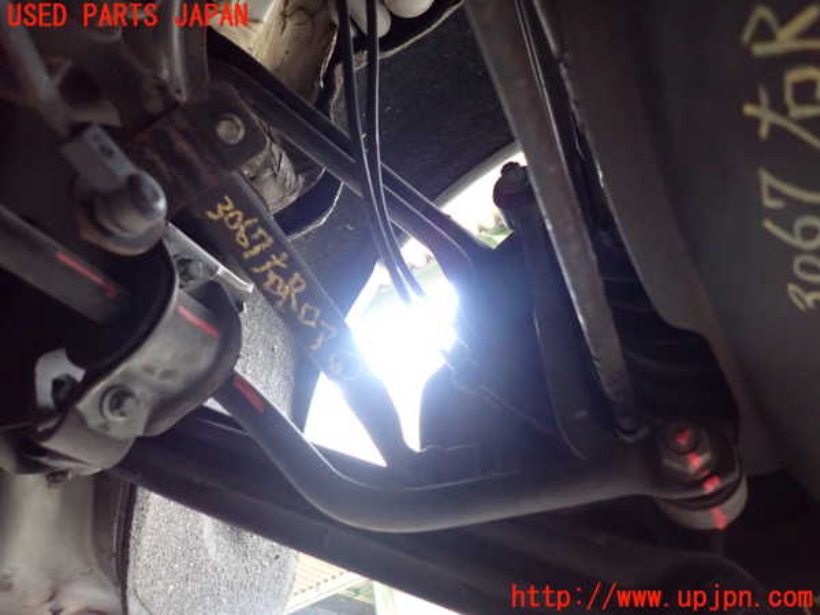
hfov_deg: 69.4
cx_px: 410
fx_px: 592
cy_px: 308
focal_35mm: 25
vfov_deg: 54.9
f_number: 2
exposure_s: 1/160
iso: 1000
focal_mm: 4.5
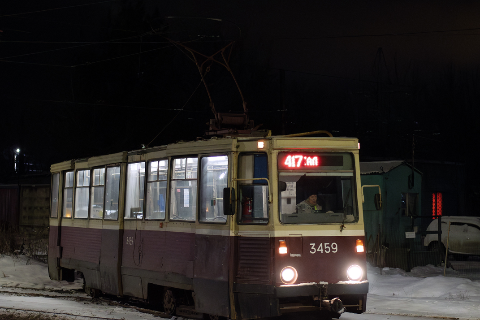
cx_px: 238
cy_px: 145
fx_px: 1307
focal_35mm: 98
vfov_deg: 14.0
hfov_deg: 20.8
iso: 3200
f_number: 2.5
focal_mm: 50
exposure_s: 1/200
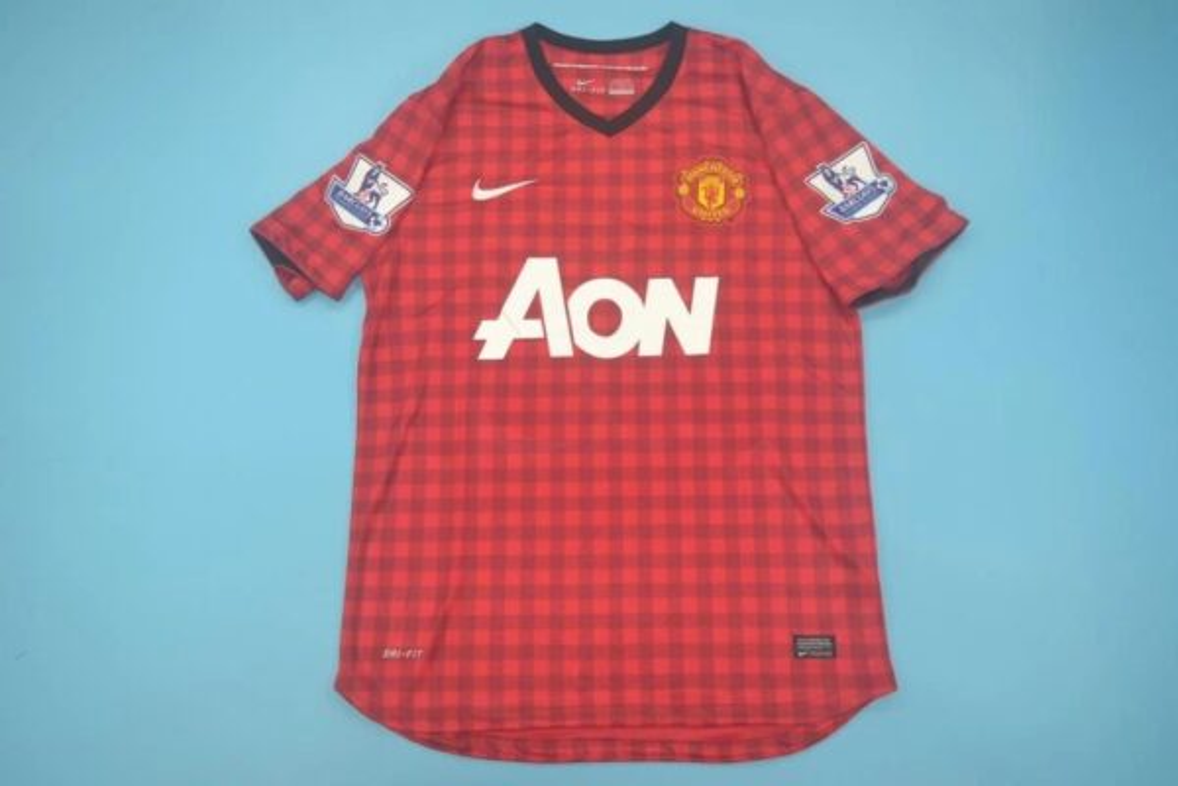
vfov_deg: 43.6
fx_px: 982
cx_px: 589
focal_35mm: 30
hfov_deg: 61.9
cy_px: 393
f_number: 3.8
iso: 200
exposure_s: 1/100
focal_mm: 20
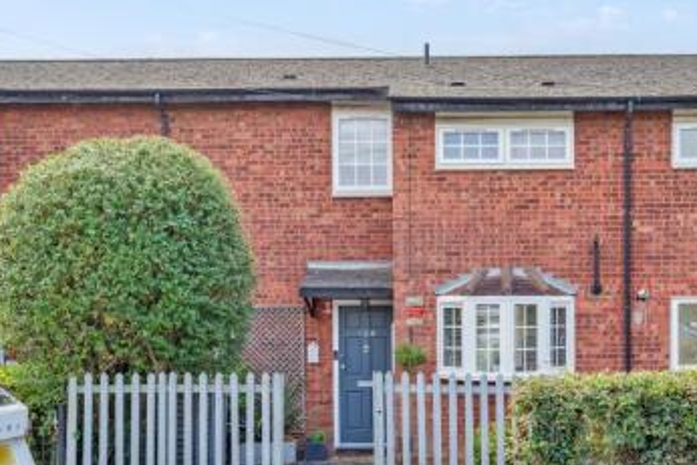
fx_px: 930
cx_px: 430
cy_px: 239
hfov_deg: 40.8
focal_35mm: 48
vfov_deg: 28.1
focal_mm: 35
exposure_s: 1/640
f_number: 5.6
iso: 640
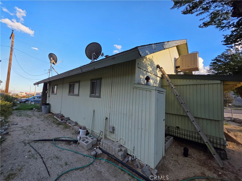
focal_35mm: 13
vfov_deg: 89.9
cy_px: 90
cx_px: 121
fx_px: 91
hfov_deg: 106.2
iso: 40
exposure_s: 1/542
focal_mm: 2.2
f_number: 1.9
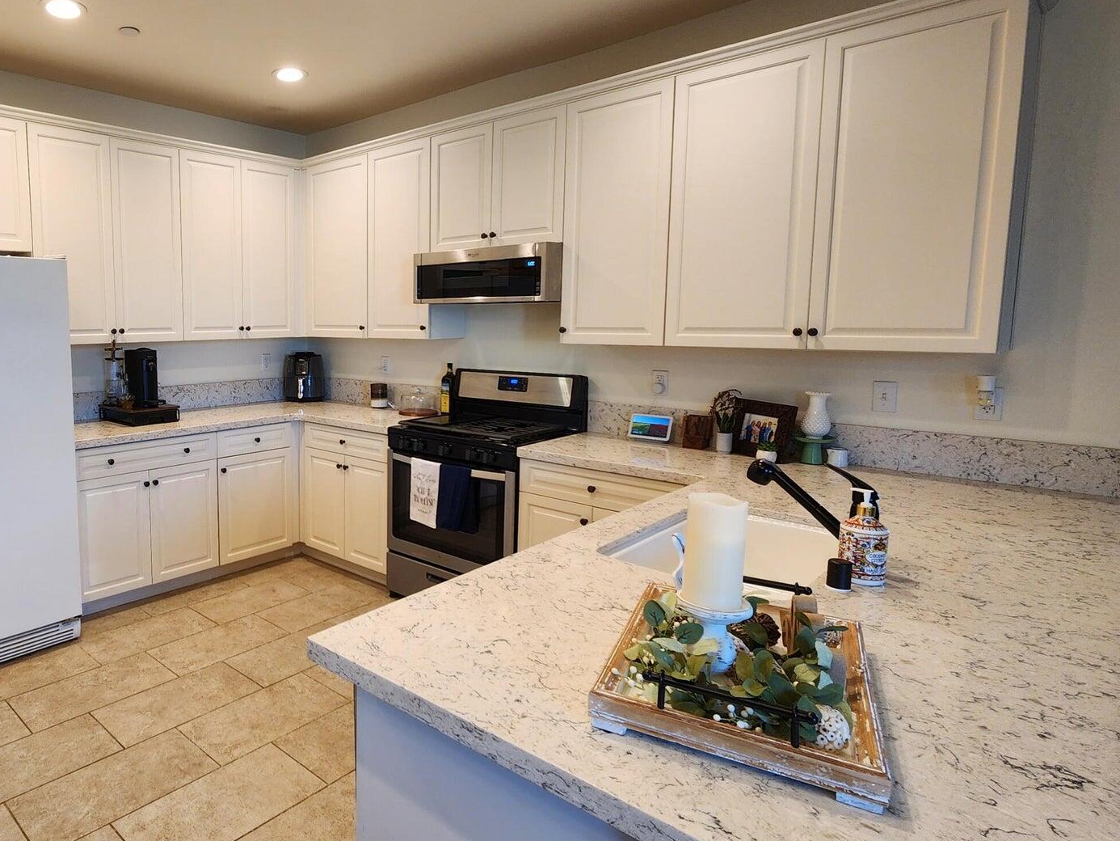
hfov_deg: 76.6
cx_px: 300
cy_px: 398
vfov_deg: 65.9
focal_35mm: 20
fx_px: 647
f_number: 2.2
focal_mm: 2.2
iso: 125
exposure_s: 1/60
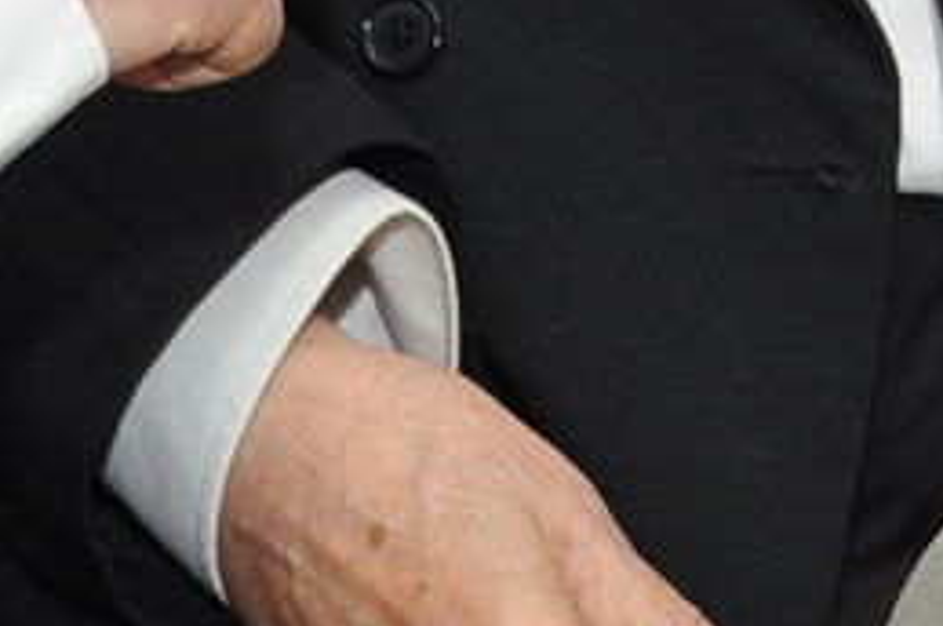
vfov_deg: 6.1
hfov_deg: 9.7
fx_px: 5520
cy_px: -1028
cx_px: 157
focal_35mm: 211
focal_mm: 26
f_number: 5
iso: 500
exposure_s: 1/60
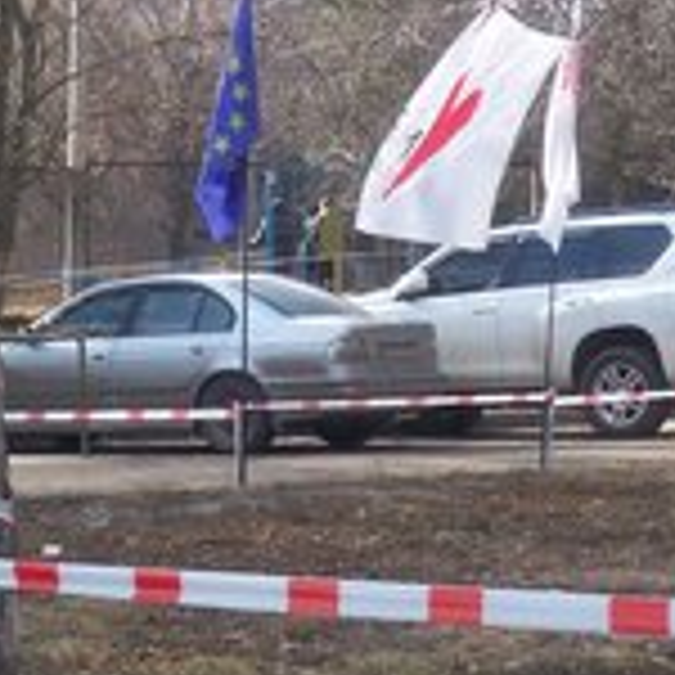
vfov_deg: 14.0
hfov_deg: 14.1
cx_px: 382
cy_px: 140
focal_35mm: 124
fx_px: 2736
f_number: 3.1
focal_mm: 6.3
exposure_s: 1/320
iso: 64
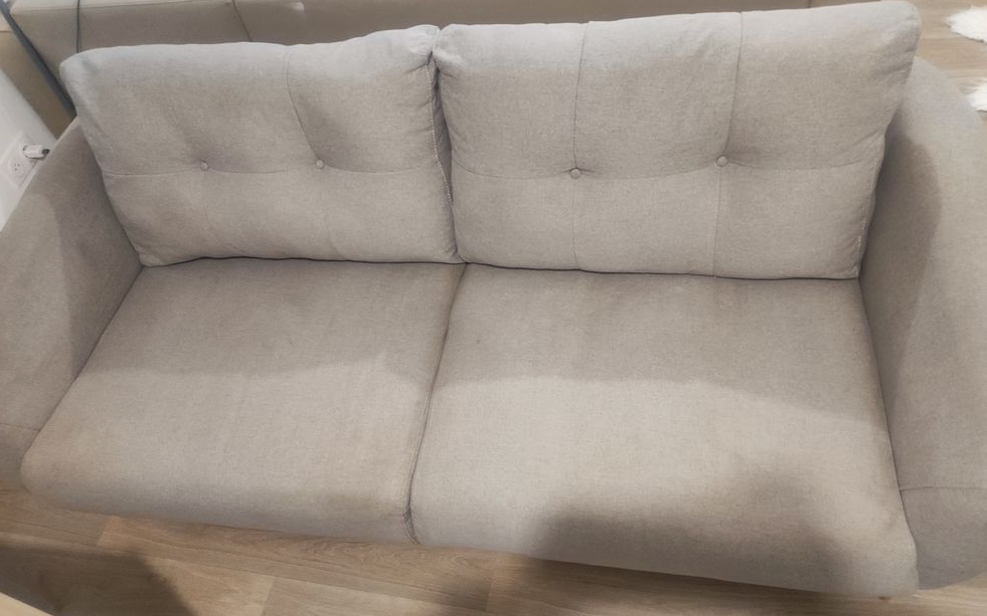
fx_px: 726
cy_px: 341
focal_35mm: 27
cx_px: 494
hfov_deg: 68.4
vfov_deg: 45.9
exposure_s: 1/25
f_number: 1.79
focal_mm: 4.7
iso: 2689
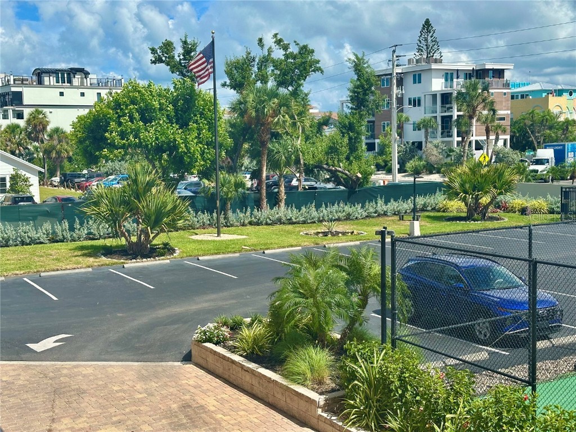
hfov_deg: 39.7
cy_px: 216
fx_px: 799
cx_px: 288
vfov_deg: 30.3
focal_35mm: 48
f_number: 1.78
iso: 64
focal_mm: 6.86
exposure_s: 1/4367
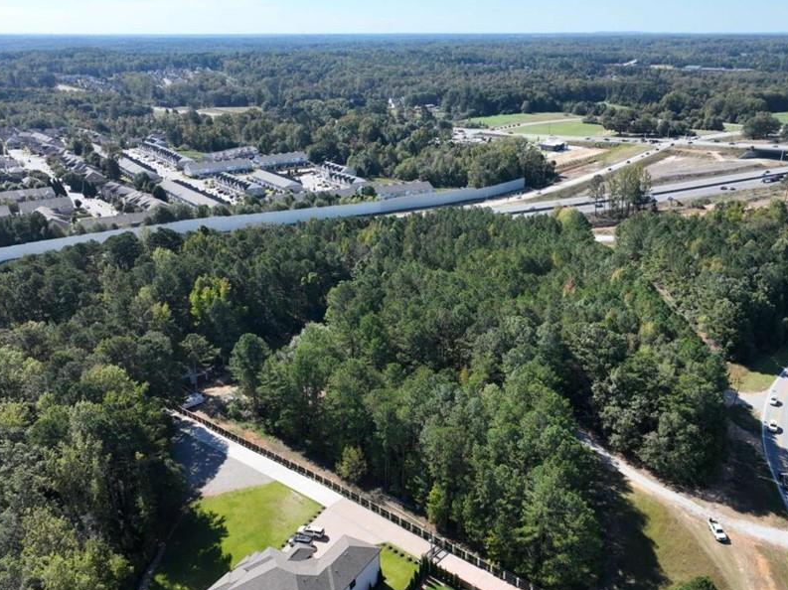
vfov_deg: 45.2
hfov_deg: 58.1
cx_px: 452
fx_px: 705
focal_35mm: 31
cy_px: 348
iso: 220
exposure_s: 1/2000
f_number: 2.8
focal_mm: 12.29
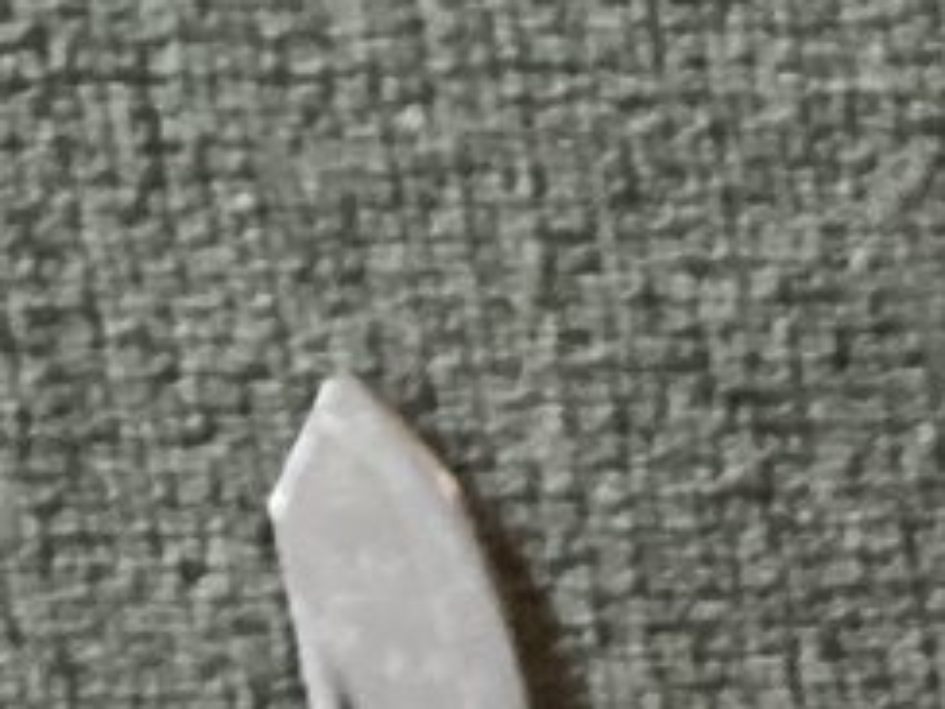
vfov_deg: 7.2
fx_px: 5242
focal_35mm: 192
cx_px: 2713
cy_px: 1807
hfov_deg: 8.7
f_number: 2.4
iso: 320
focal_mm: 3.3
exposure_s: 1/40
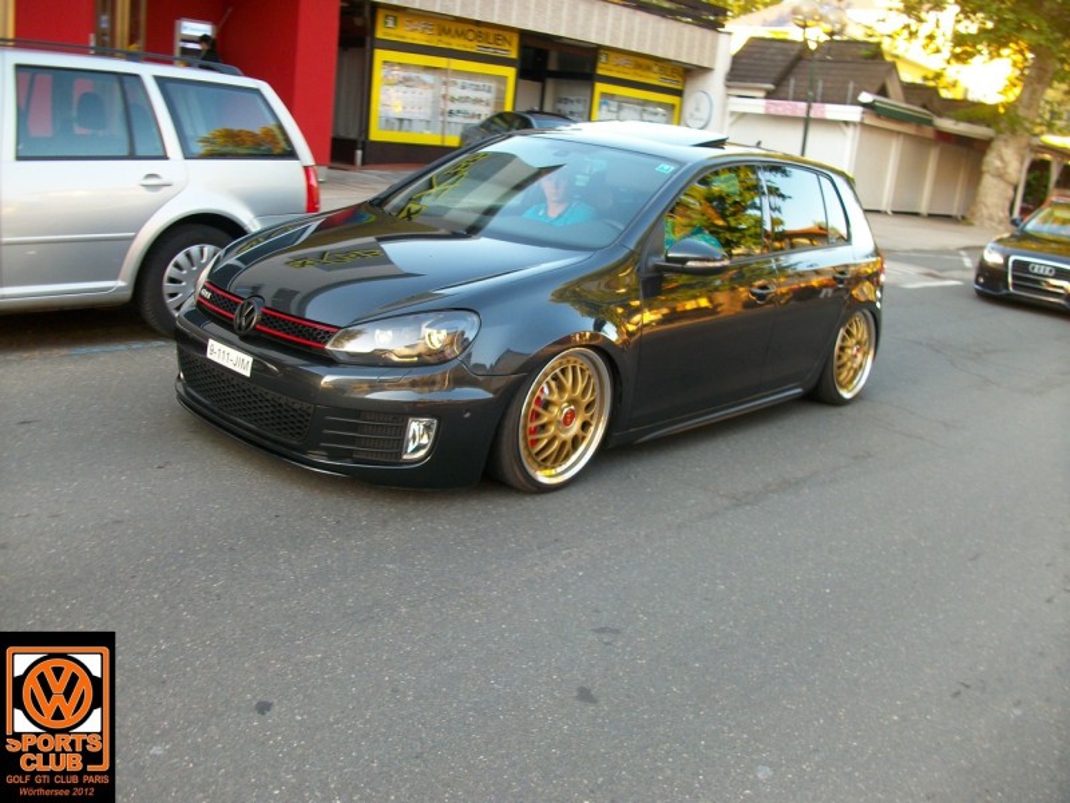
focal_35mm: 34
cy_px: 402
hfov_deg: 54.0
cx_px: 535
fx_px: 1051
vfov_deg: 41.8
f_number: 2.9
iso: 80
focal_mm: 5.7
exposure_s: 1/40
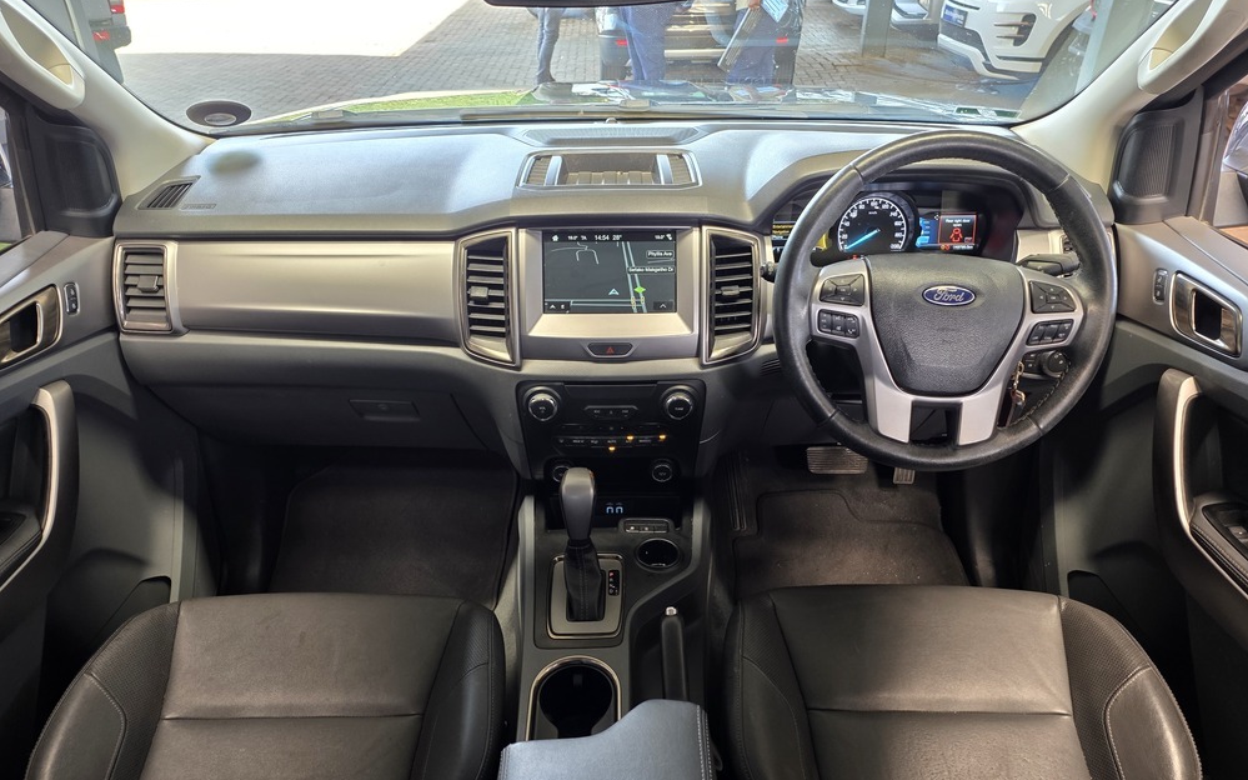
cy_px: 468
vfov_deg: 49.0
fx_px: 850
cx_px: 610
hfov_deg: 72.5
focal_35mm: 25
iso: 160
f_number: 1.7
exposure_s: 1/50
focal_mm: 6.25
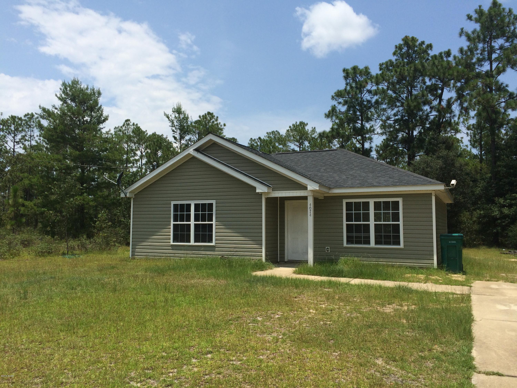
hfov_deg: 61.7
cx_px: 258
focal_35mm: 29
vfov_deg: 48.2
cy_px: 194
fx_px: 433
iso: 32
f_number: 2.2
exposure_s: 1/3425
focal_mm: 4.15
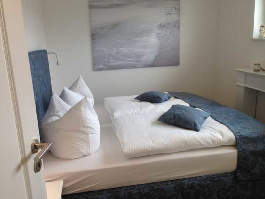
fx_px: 253
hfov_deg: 55.4
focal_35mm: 33
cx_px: 132
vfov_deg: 42.9
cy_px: 100
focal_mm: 4.12
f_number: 2.4
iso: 50
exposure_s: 1/60
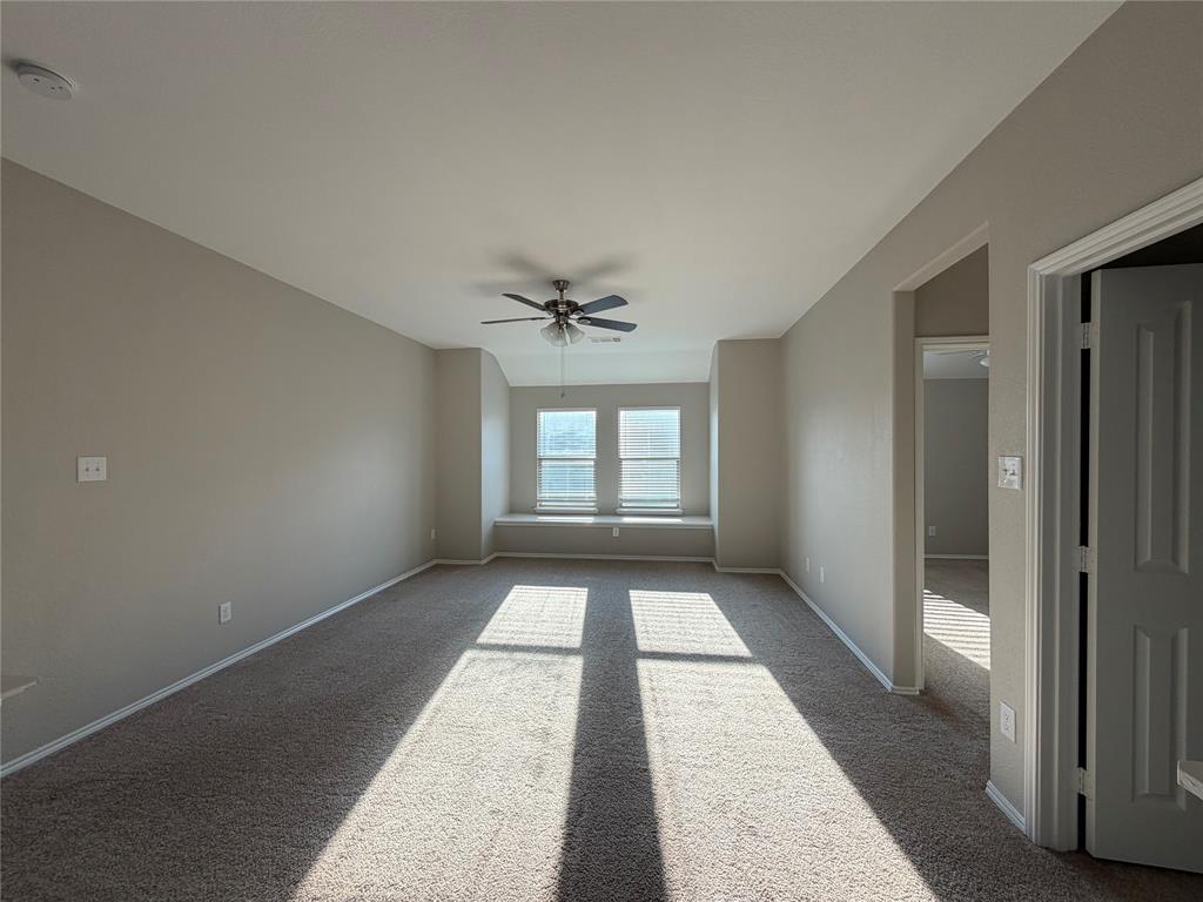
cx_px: 602
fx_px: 487
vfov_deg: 85.7
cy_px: 451
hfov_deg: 102.1
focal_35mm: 14
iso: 40
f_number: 2.2
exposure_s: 1/177
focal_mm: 2.22
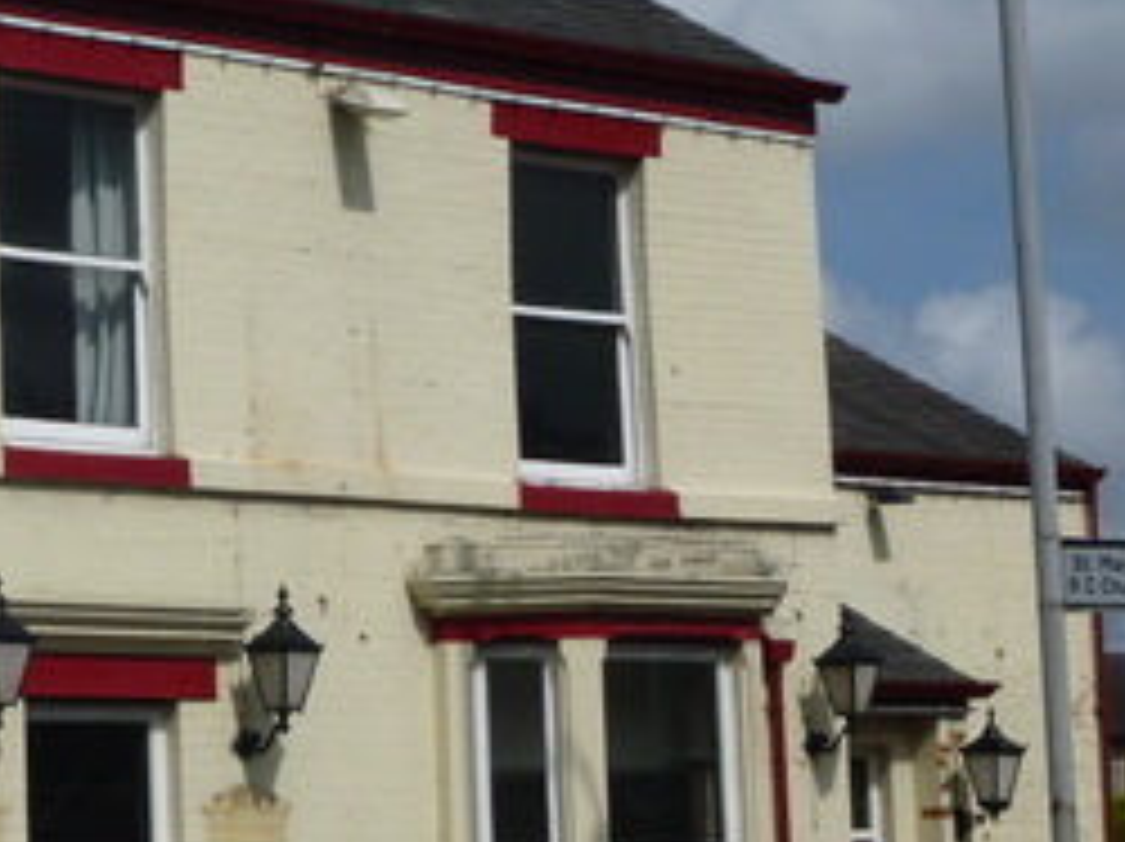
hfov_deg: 15.4
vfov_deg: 12.0
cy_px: 423
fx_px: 3994
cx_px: -230
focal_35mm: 123
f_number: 11
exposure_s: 1/200
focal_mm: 8.6
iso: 100
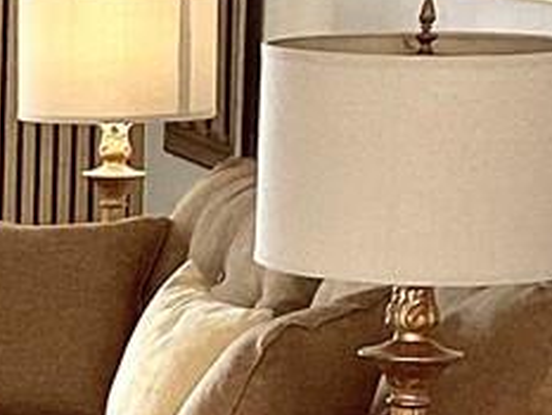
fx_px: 3398
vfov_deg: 7.0
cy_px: 289
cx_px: -832
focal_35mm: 213
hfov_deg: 8.4
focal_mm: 3.3
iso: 64
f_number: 2.4
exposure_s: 1/60
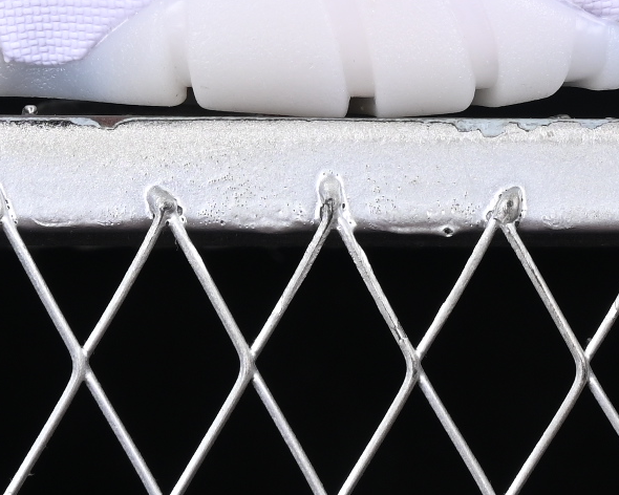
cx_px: 474
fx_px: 6082
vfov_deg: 4.6
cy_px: -476
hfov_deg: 5.8
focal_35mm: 332
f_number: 7.1
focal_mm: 50
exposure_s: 1/80
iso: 160
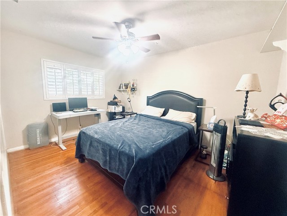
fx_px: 116
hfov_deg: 102.1
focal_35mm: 14
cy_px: 108
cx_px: 144
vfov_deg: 85.7
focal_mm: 2.22
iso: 400
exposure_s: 1/60
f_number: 2.2
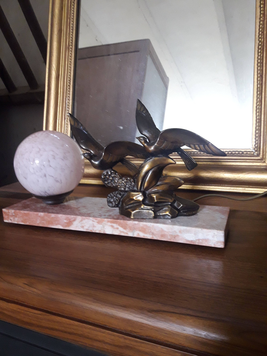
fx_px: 288
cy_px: 178
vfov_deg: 63.4
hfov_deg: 49.7
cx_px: 134
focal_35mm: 28
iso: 160
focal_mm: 3.7
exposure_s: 1/17
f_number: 1.9
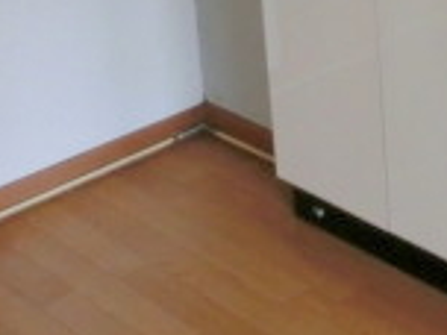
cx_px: 679
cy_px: -220
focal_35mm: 101
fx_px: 1304
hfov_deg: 17.4
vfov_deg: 13.5
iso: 200
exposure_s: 1/125
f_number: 3
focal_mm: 4.24
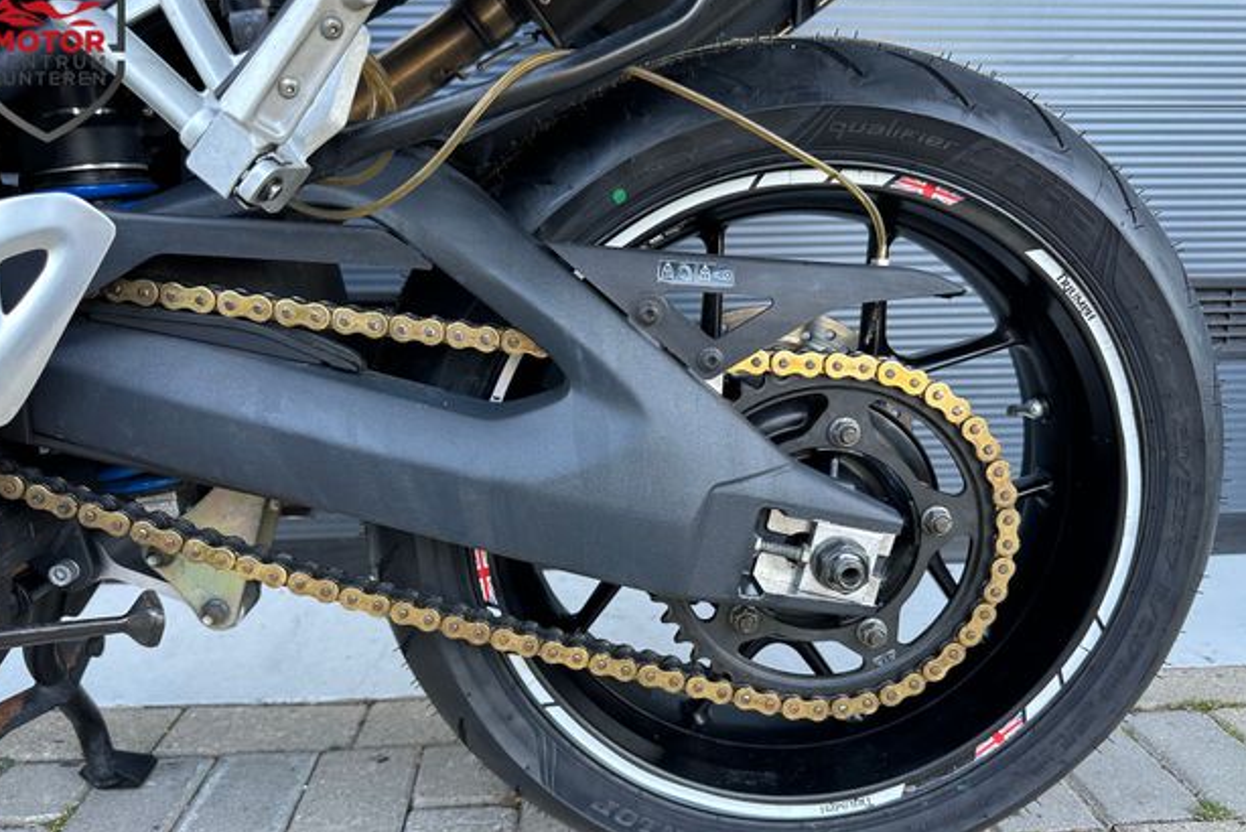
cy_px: 444
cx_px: 619
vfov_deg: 49.6
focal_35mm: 26
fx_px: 900
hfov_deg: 69.4
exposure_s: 1/121
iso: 100
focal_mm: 6.86
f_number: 1.78
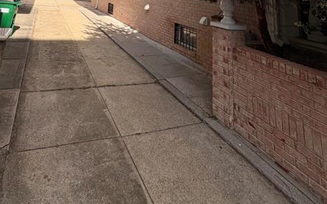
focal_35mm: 25
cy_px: -59
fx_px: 223
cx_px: 133
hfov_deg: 71.9
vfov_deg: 34.9
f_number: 2.2
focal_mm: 2.22
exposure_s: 1/2028
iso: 50
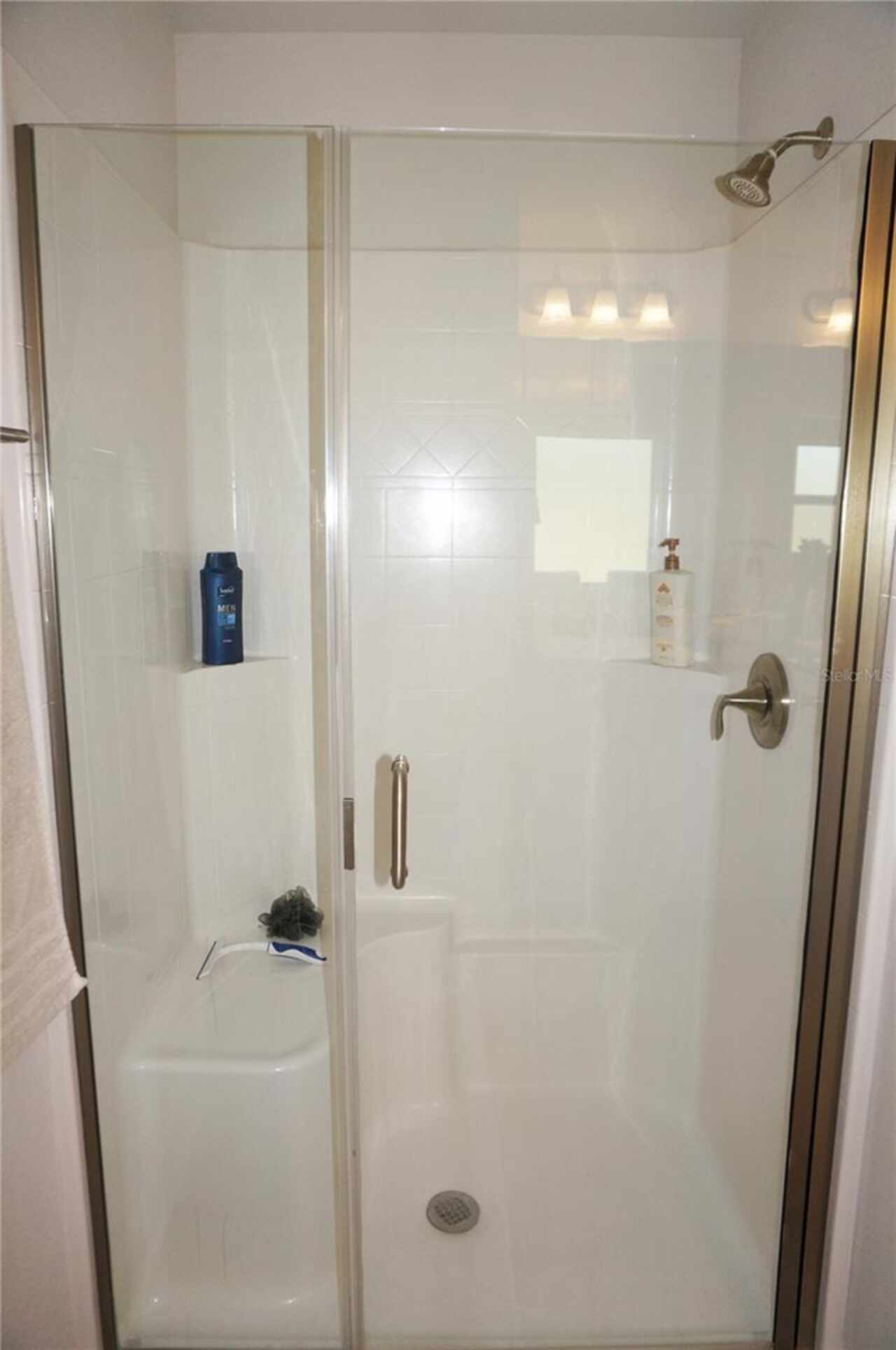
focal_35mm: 24
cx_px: 448
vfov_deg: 73.8
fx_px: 899
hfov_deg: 53.0
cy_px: 675
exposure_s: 1/160
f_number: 4
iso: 400
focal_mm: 16
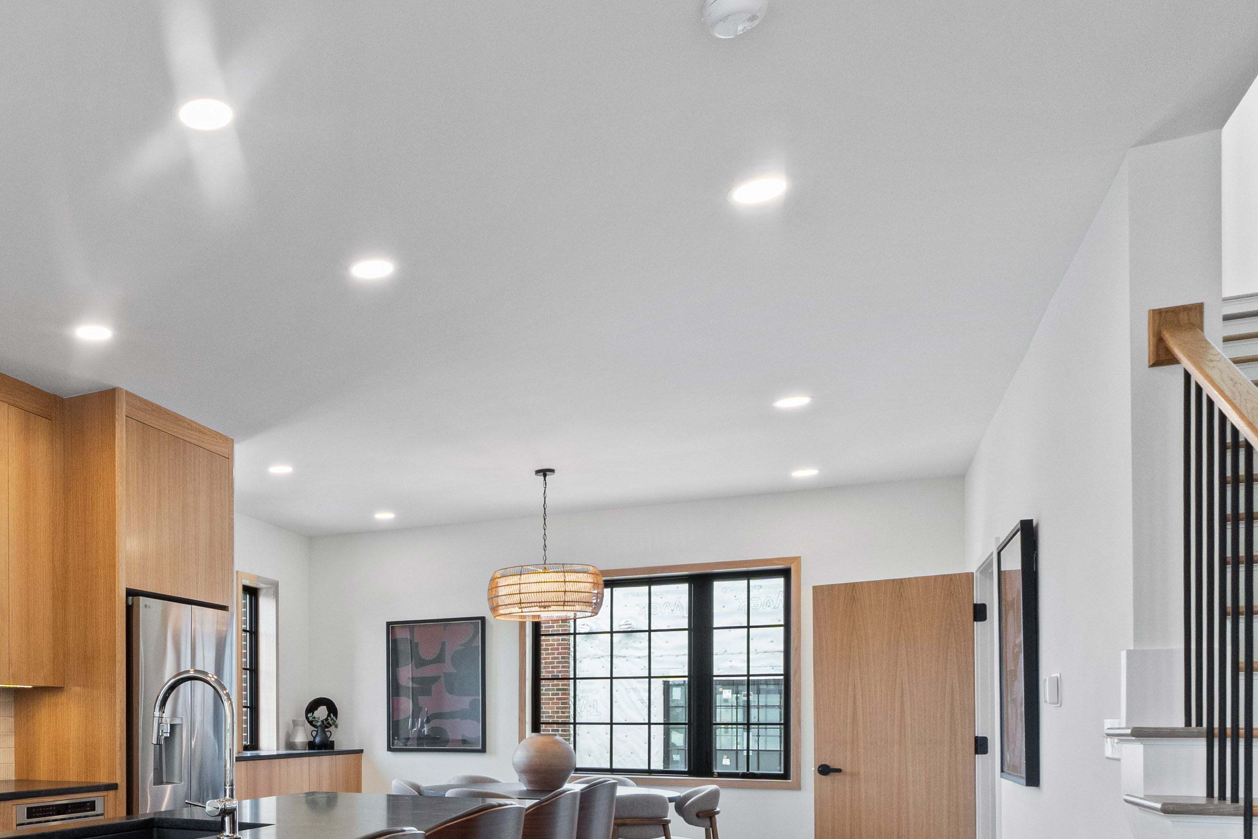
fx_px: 1048
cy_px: 733
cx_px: 203
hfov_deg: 56.1
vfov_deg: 40.7
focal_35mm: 30
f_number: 8
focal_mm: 10
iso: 400
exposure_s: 1/20
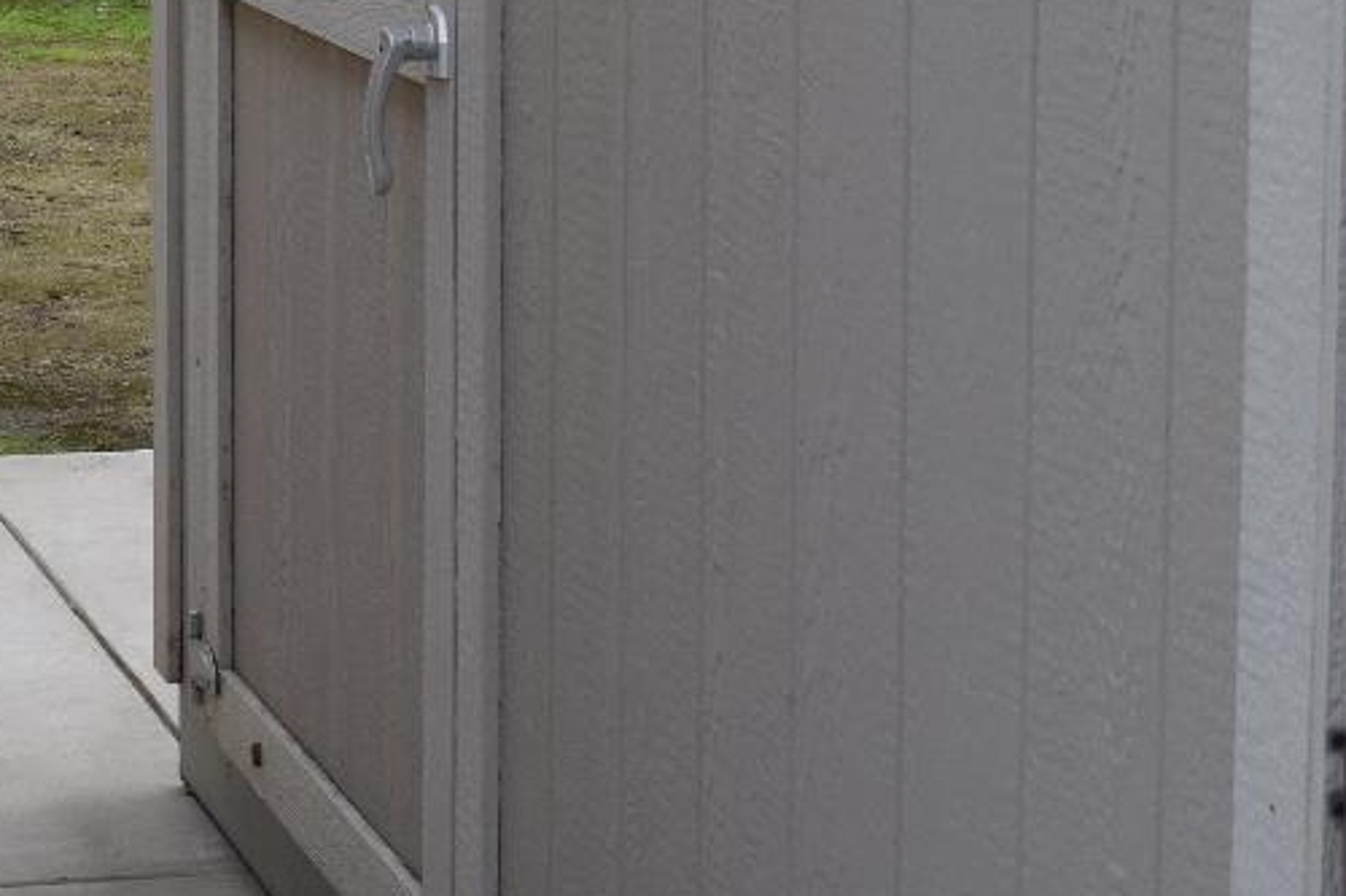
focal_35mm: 117
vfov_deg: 11.6
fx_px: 4373
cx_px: 514
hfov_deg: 17.5
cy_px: 102
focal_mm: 26
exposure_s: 1/250
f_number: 8
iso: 400
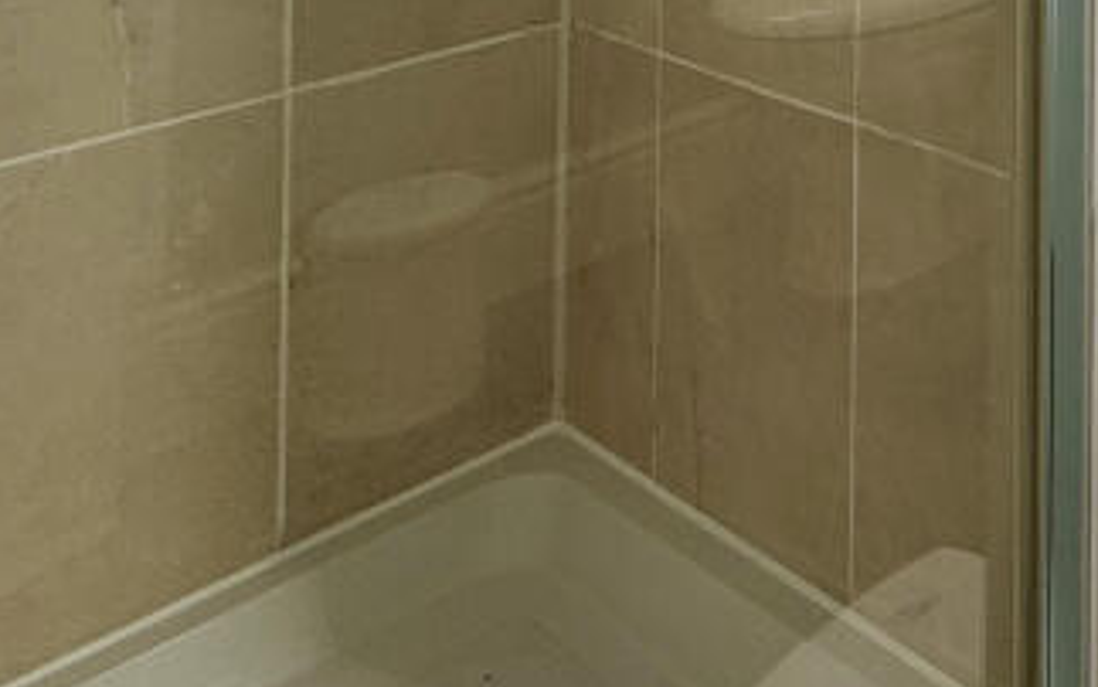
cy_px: -446
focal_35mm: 47
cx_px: 1458
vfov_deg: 21.3
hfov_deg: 31.7
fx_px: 1407
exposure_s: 1/105
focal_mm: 2.22
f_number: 2.2
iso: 40
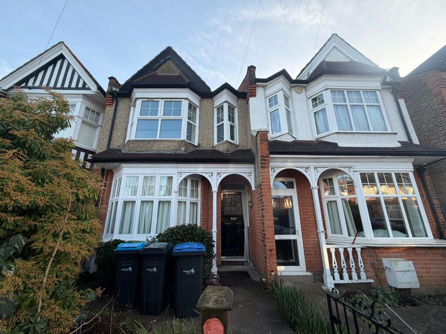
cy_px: 167
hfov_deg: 102.1
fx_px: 180
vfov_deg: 85.7
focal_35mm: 14
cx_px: 223
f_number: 2.2
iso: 40
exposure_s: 1/186
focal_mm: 2.22
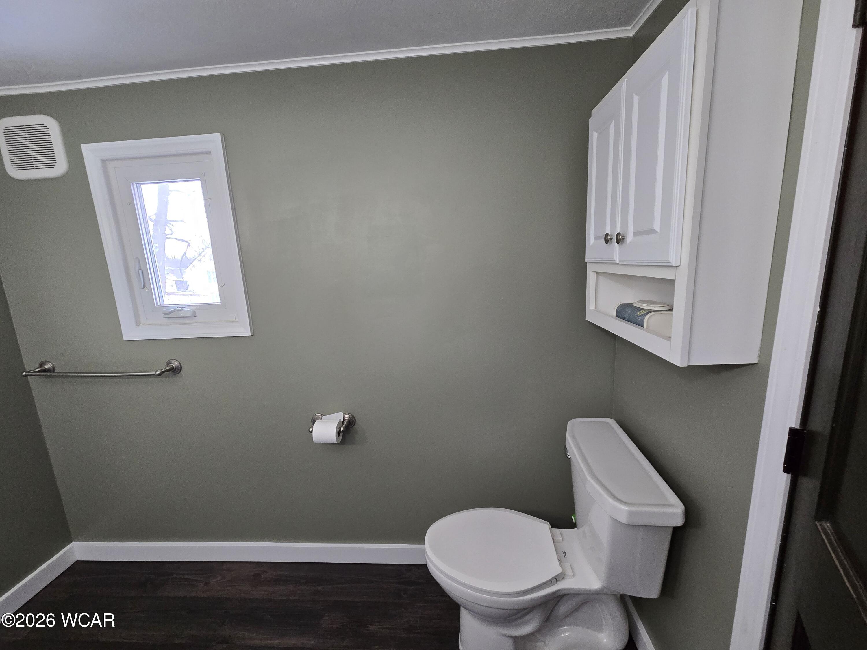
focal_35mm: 13
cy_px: 325
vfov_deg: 89.9
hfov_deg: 106.2
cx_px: 434
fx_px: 326
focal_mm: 2.2
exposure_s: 1/60
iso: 320
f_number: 2.2
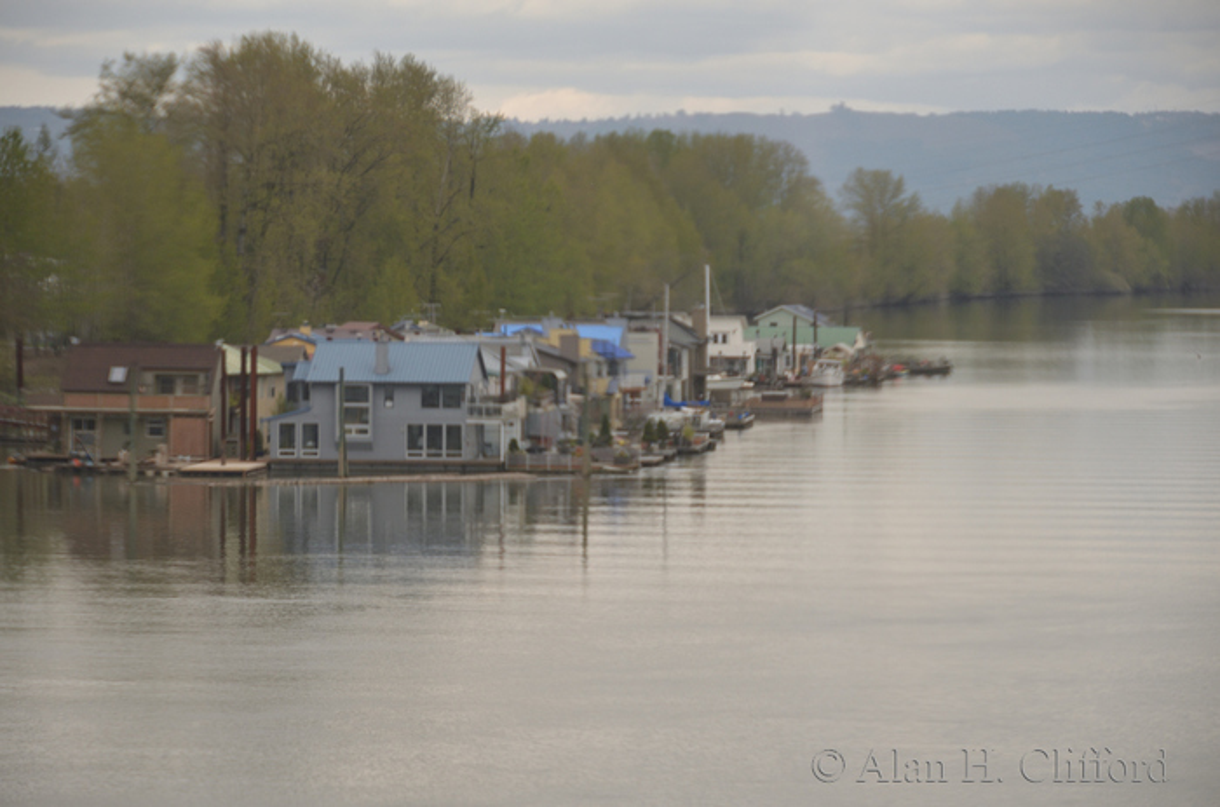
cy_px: 404
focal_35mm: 158
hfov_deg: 13.1
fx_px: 5324
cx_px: 610
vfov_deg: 8.7
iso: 320
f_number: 5.3
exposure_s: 1/250
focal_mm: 105
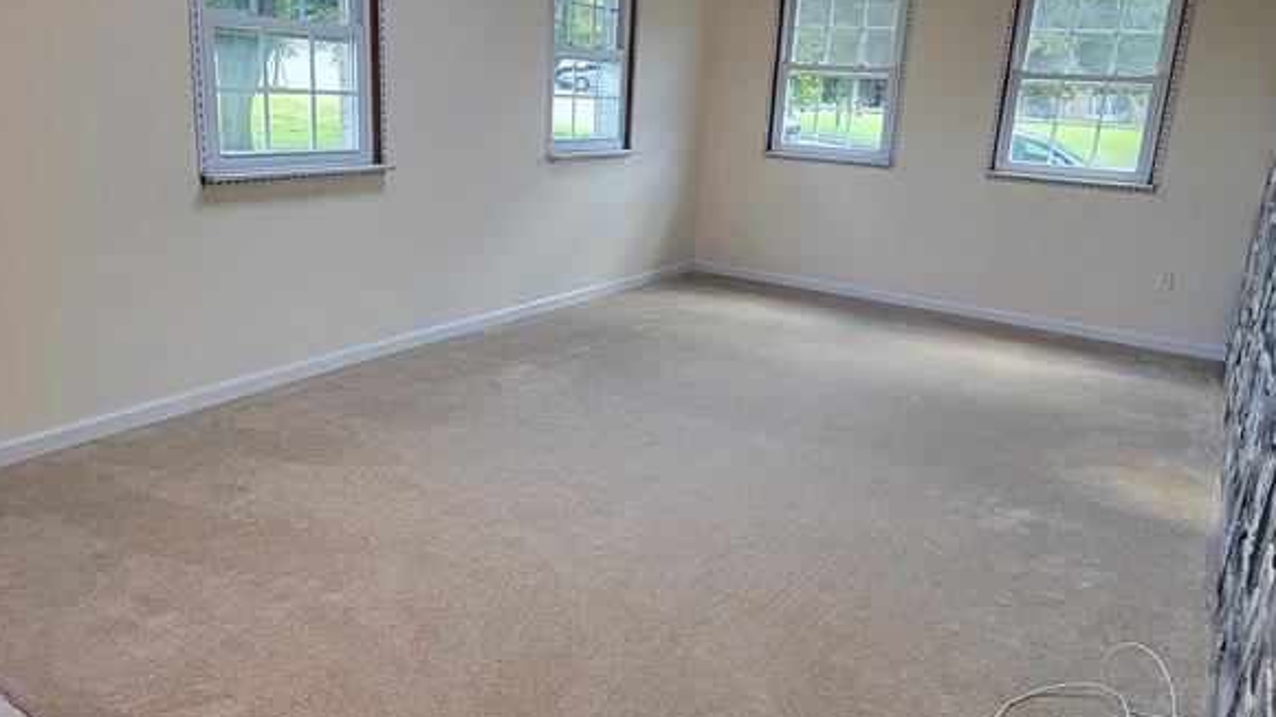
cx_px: 625
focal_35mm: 25
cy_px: 308
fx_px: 846
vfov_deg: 45.8
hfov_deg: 74.1
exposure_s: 1/60
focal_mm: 2.2
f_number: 2.2
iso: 125
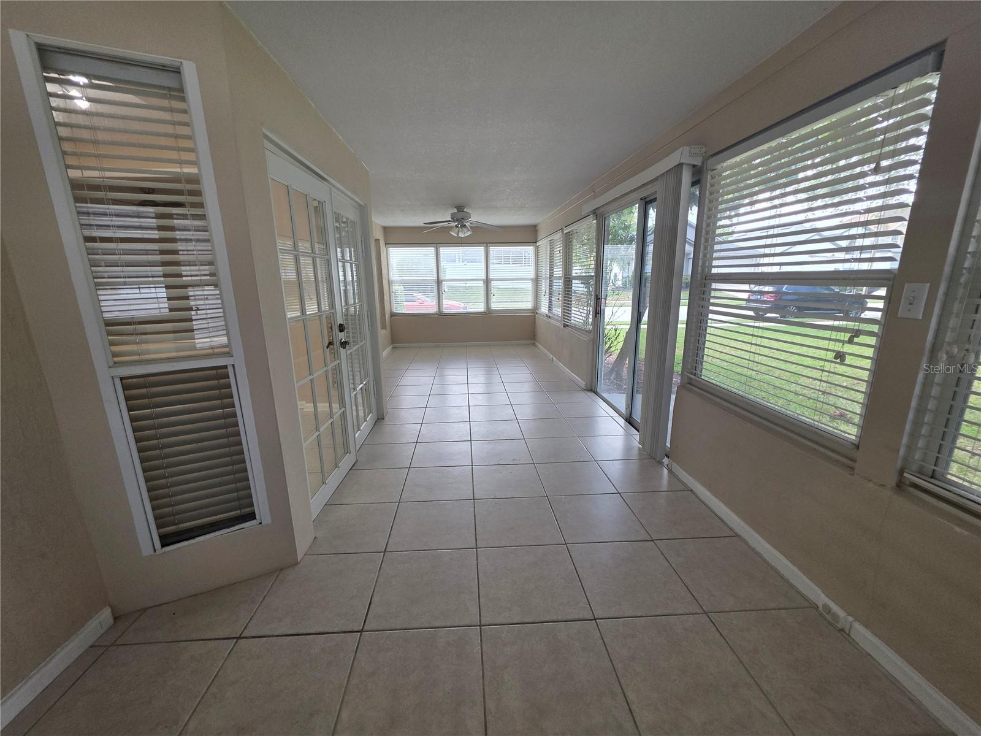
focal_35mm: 13
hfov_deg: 106.2
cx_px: 490
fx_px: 368
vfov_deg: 89.9
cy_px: 368
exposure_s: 1/120
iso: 80
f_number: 1.9
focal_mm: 2.2
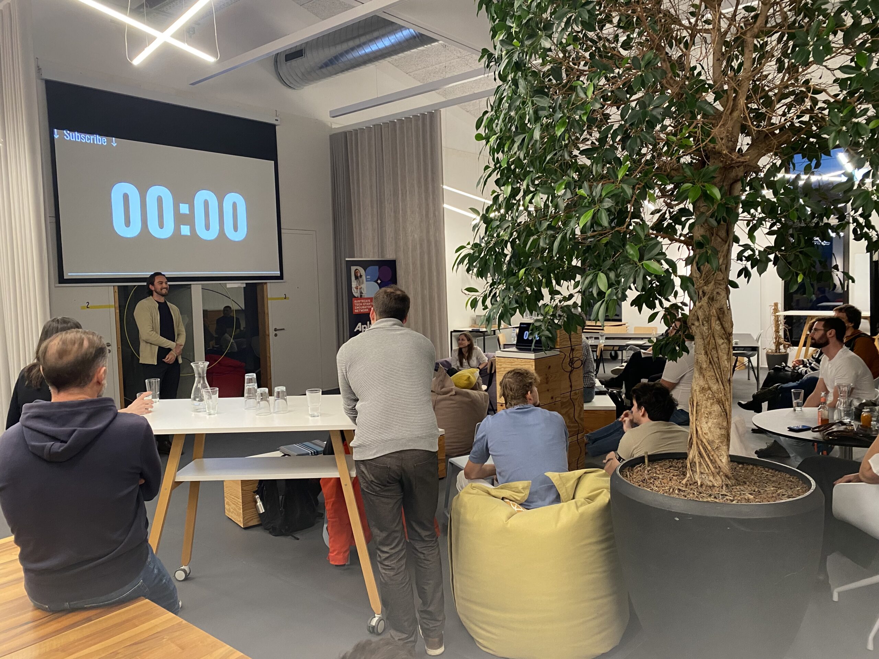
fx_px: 660
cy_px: 330
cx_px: 440
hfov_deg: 67.3
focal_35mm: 26
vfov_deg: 53.1
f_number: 1.8
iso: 320
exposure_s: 1/60
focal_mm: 4.25
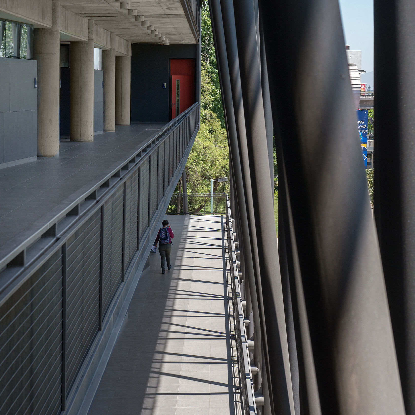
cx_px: 251
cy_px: 114
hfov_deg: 18.7
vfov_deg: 18.6
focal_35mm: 93
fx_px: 1261
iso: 250
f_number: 10
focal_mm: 60
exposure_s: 1/200
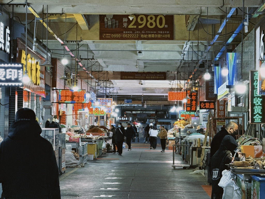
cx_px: 132
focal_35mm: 120
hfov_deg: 16.4
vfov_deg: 12.3
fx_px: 919
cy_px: 100
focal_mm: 15.66
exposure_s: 1/100
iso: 400
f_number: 2.8
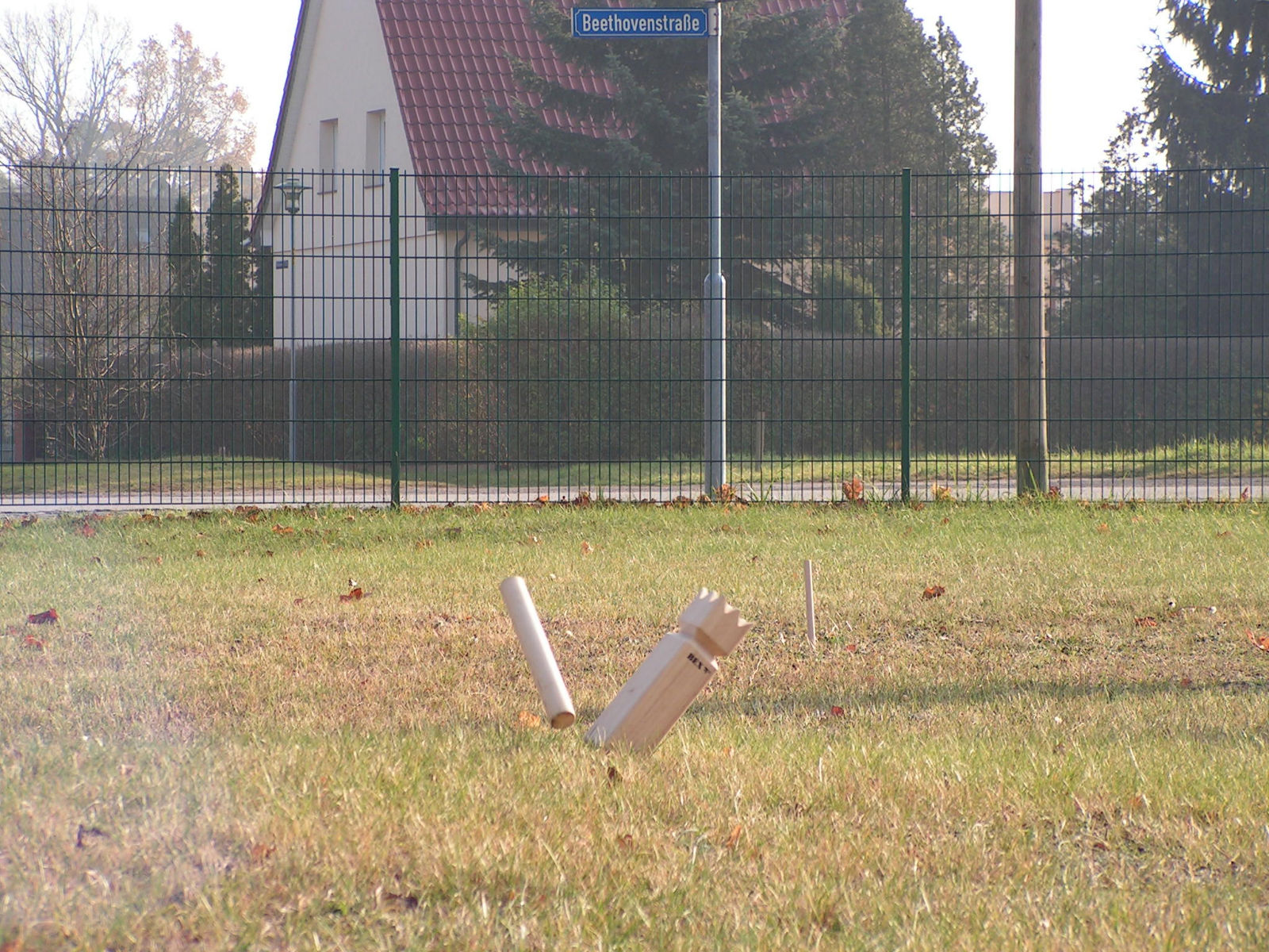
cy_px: 476
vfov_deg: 12.0
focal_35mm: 124
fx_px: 4546
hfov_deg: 15.9
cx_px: 634
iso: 64
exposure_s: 1/250
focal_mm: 20.7
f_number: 3.4
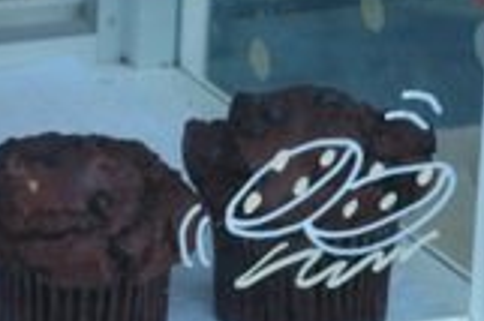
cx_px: -90
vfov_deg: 5.9
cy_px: -21
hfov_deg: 8.7
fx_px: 3129
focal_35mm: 233
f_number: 6.3
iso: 200
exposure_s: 1/50
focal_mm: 50
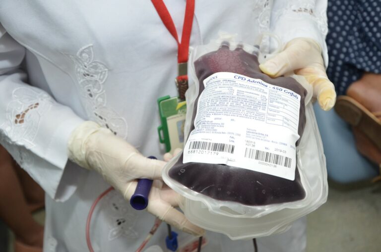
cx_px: 190
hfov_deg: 38.9
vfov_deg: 26.4
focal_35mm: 51
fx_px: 539
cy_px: 126
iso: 1000
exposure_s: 1/200
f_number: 5
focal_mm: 34
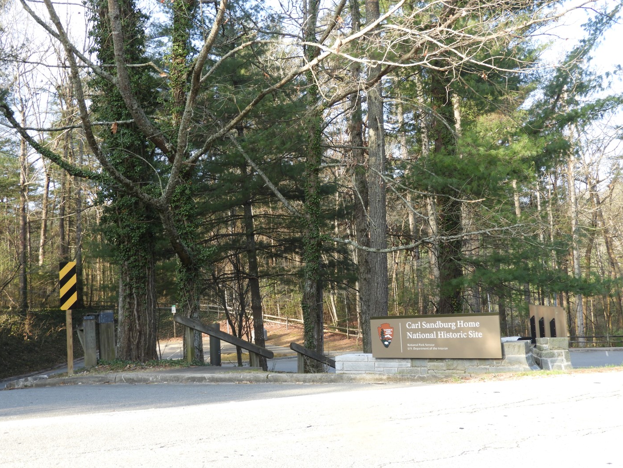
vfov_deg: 35.1
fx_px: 738
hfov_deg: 45.8
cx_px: 307
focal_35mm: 41
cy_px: 229
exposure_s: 1/100
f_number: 3.8
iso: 100
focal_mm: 7.2
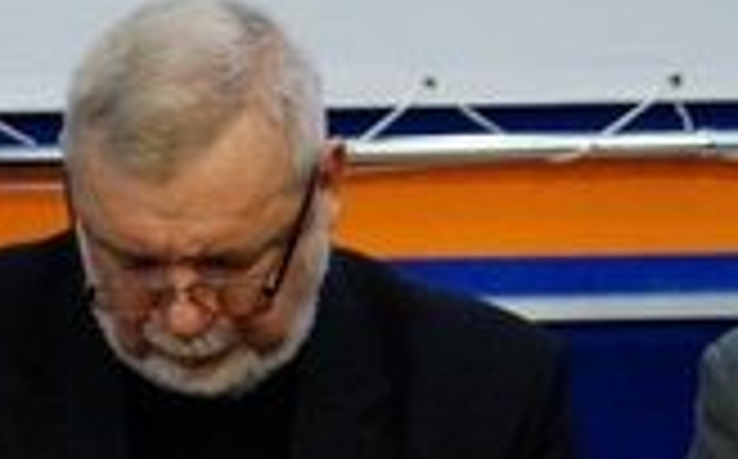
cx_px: -76
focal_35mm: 209
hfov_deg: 9.9
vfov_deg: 6.2
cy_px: 646
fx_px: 4198
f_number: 5
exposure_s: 1/30
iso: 1600
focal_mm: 35
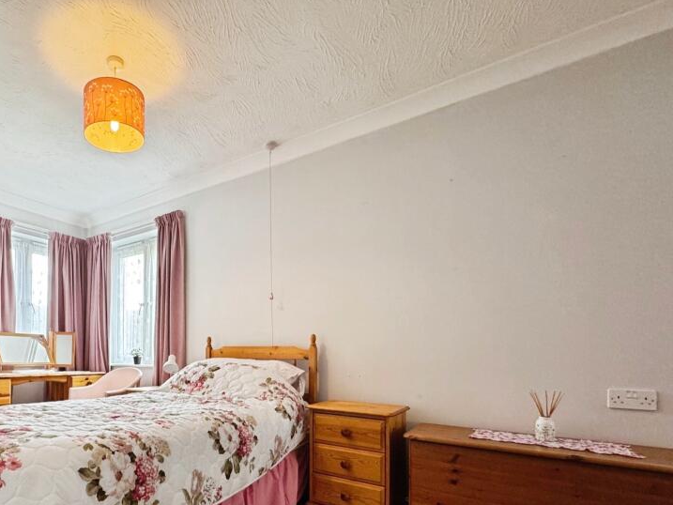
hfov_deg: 78.2
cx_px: 207
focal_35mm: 20
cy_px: 341
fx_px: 389
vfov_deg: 64.1
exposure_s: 1/100
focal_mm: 2.22
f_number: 2.2
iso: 250
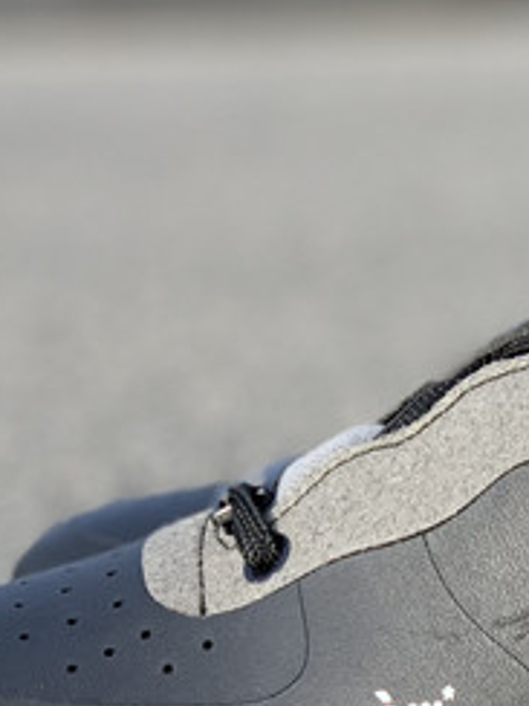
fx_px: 3912
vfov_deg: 10.3
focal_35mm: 192
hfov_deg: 7.7
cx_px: 659
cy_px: 600
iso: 16
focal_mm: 6
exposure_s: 1/234
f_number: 2.4
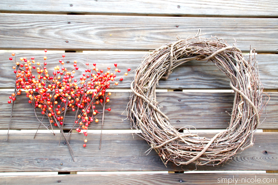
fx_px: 324
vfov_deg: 31.8
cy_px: 92
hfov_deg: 46.4
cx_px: 139
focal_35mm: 42
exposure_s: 1/40
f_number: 4.2
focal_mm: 28
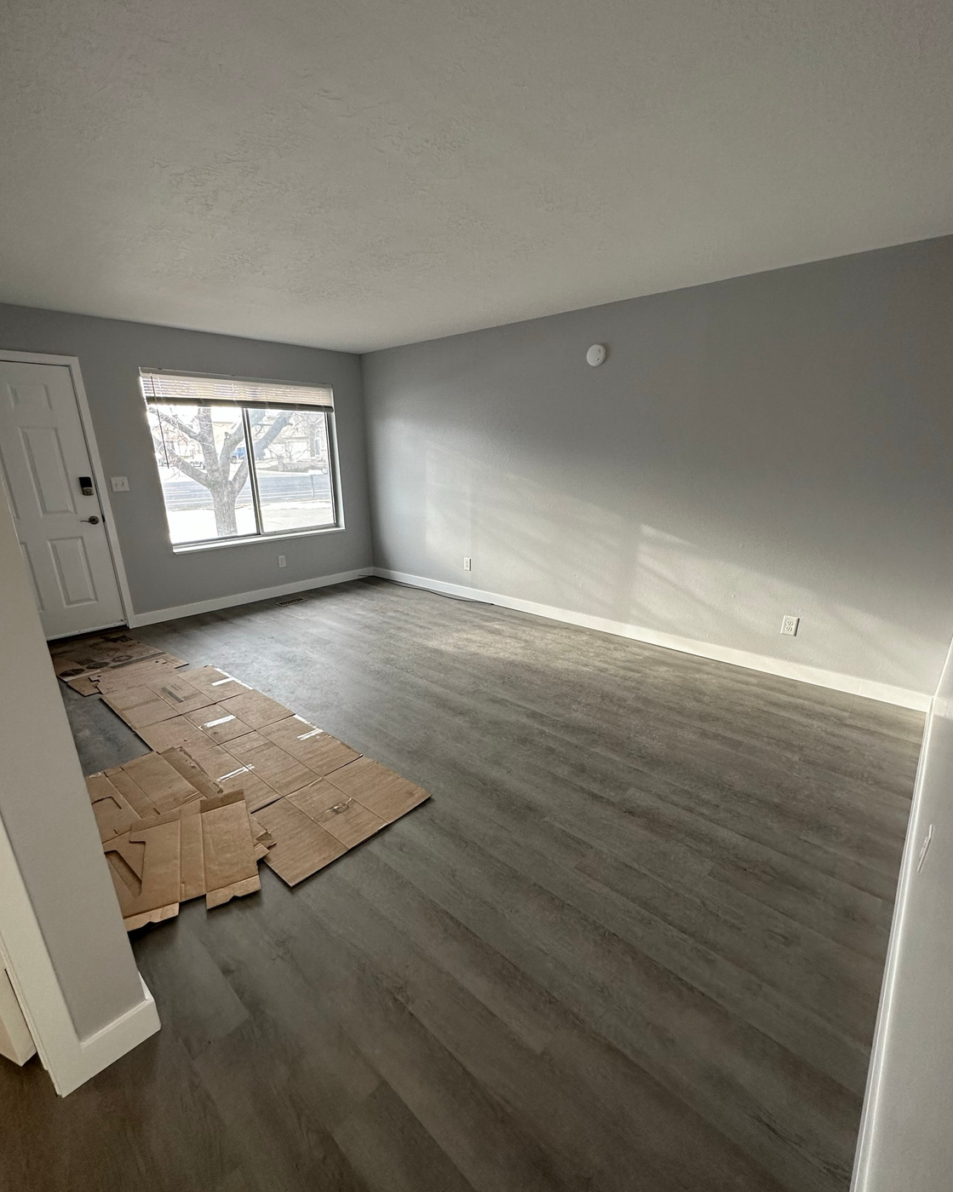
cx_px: 465
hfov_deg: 84.0
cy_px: 624
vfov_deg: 96.7
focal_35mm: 15
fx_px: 529
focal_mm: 2.22
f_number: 2.2
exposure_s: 1/120
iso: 160
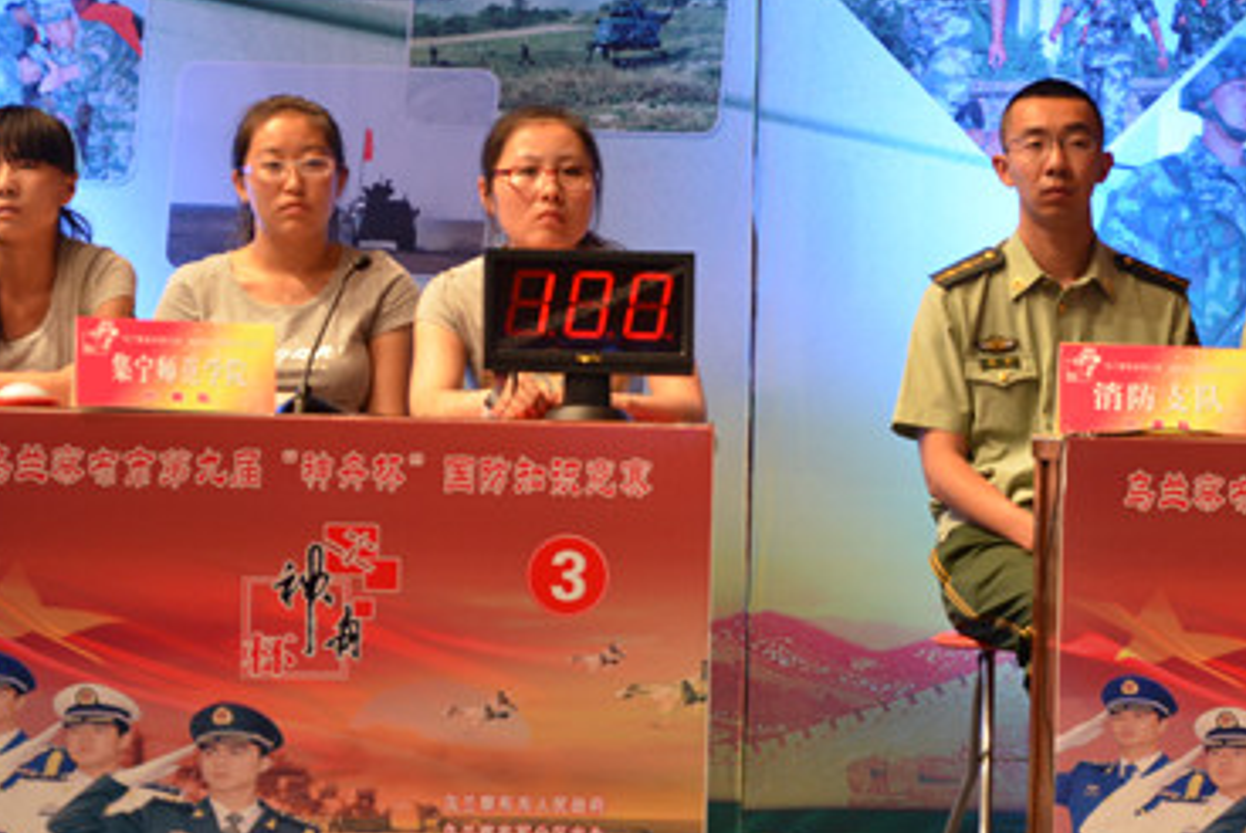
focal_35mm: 243
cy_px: 420
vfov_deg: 5.7
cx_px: 819
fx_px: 8417
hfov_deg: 8.5
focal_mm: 98
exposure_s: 1/60
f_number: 5.6
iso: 500
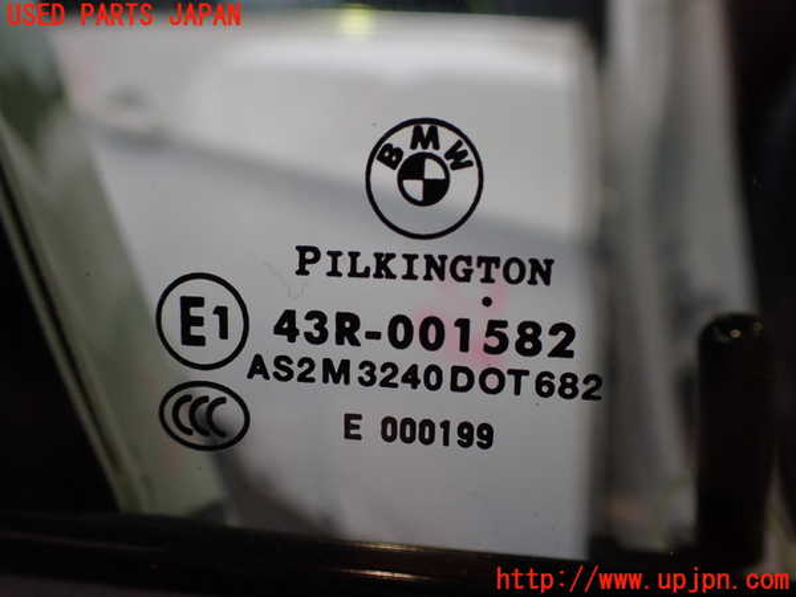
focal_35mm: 30
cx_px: 398
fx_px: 690
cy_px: 298
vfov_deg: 46.8
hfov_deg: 60.0
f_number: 2.3
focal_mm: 5.4
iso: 160
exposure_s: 1/125
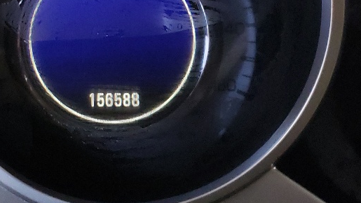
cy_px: -21
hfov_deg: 23.8
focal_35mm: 88
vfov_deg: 13.5
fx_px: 843
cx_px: 74
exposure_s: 1/30
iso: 426
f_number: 1.5
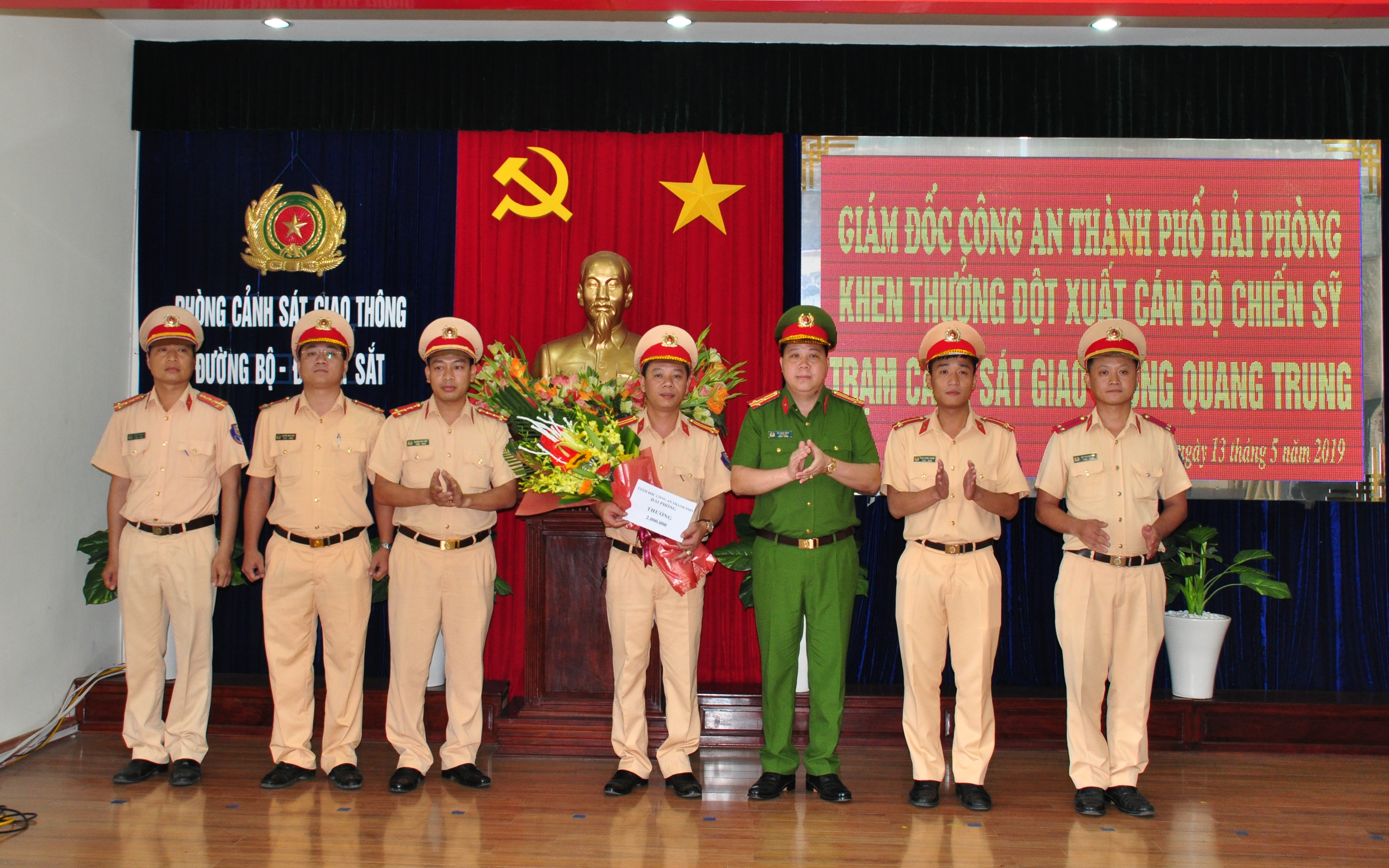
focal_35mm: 37
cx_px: 679
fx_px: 1401
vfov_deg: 34.4
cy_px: 379
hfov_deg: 52.7
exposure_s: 1/60
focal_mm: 22
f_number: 6.3
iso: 800
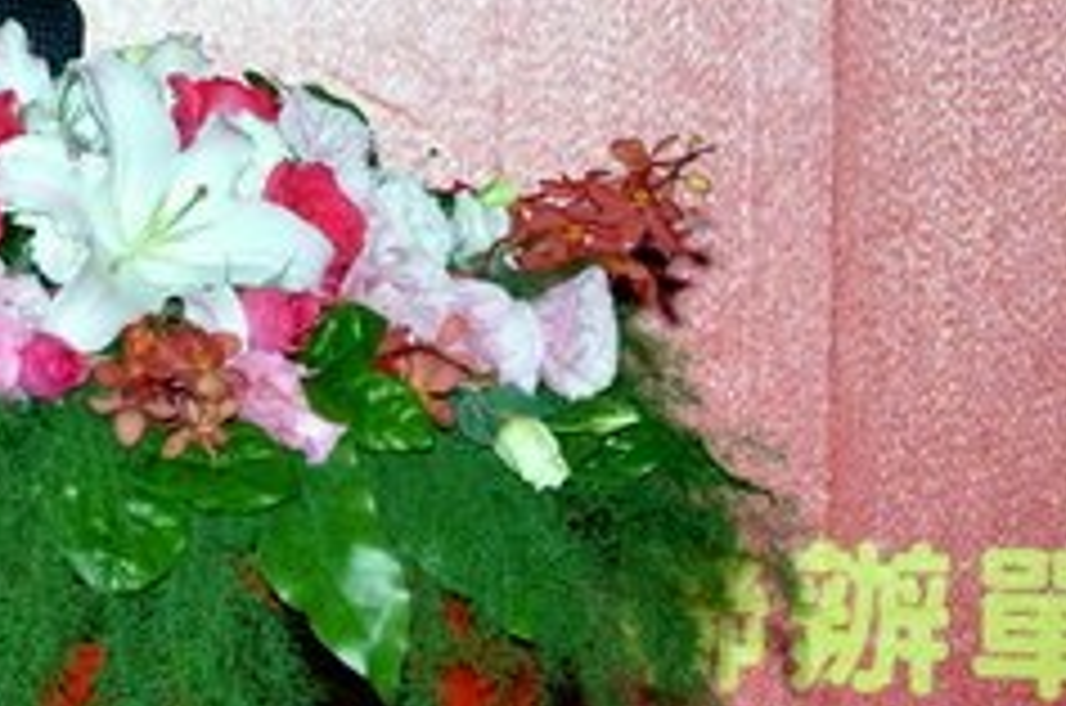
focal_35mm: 425
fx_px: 12570
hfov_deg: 4.8
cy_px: -61
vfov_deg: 3.2
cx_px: -225
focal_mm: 105
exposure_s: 1/60
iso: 200
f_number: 5.6
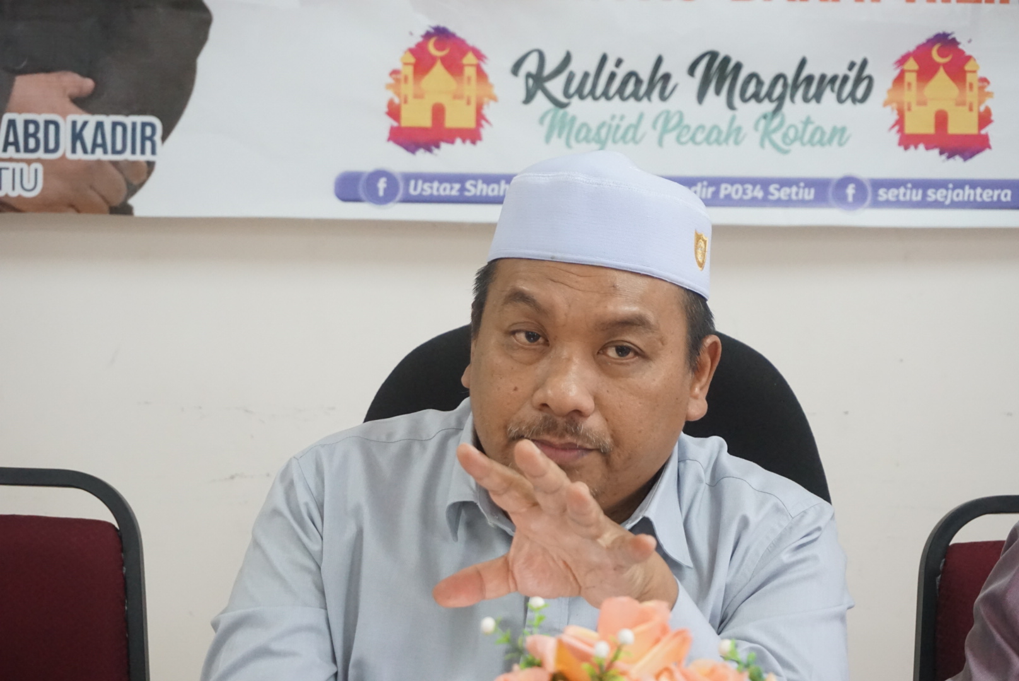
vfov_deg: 18.2
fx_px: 2124
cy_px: 340
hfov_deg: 27.0
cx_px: 510
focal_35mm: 75
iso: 3200
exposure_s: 1/40
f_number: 5.6
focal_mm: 50
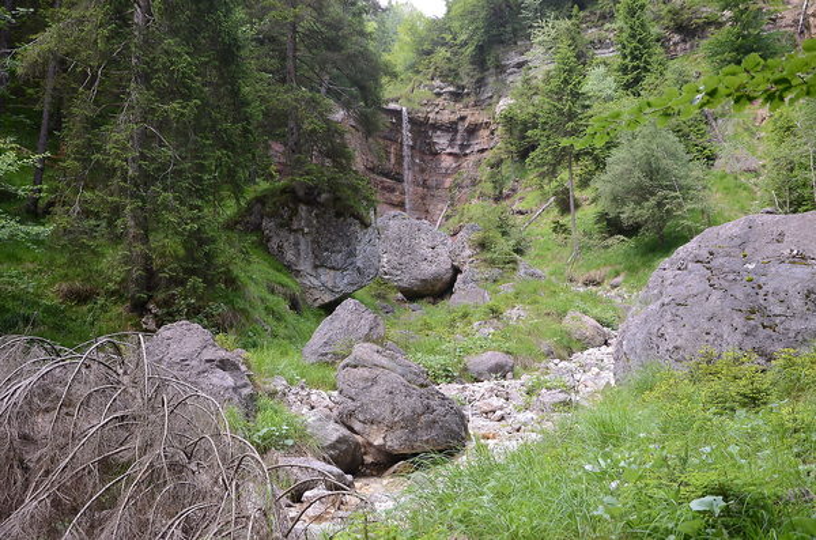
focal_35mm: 38
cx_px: 408
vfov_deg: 35.3
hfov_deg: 51.4
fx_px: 848
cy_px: 270
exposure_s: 1/60
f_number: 5.6
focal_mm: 25
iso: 200
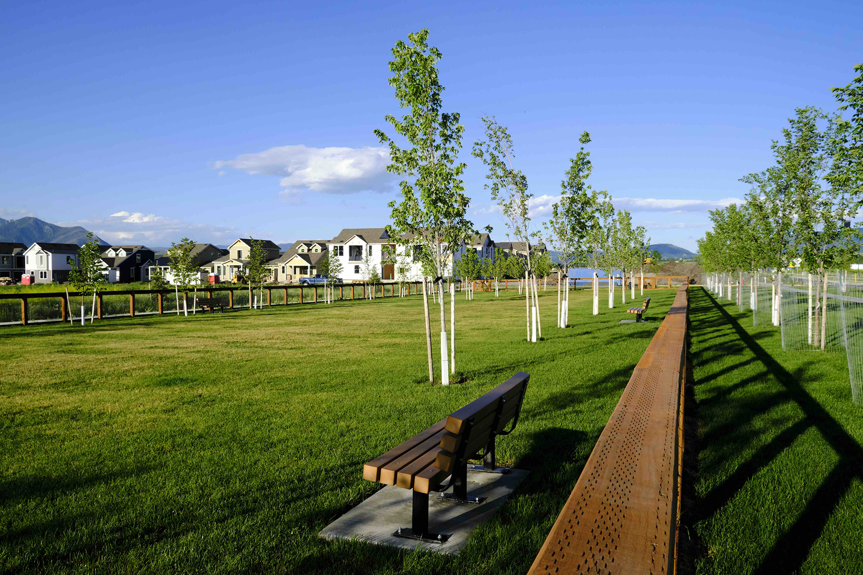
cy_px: 288
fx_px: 647
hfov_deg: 67.4
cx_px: 432
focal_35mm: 27
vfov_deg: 47.9
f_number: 11
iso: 640
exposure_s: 1/500
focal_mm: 18
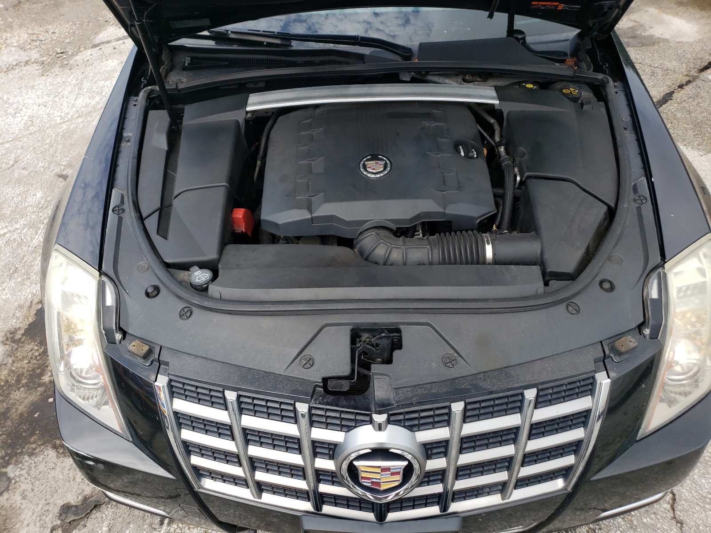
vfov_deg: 53.1
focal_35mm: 26
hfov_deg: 67.3
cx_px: 356
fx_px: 534
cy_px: 266
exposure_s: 1/1250
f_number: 1.5
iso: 50
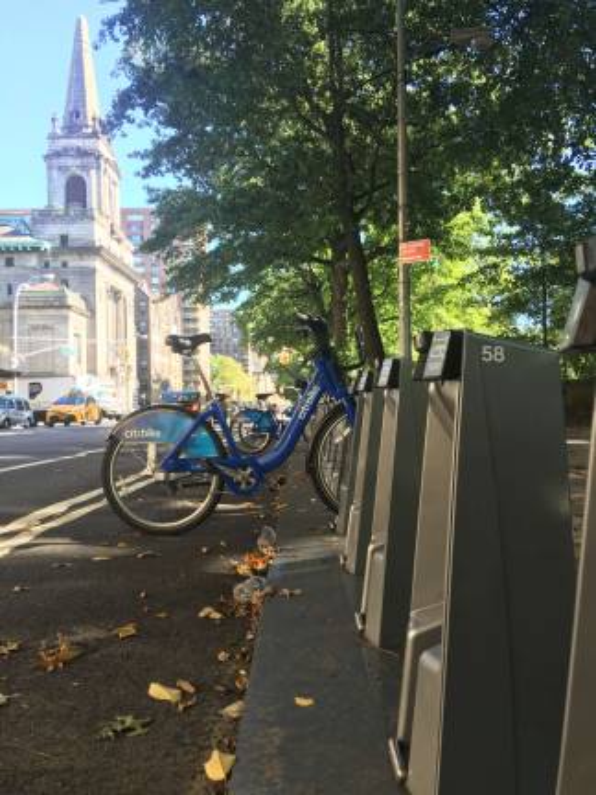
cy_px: 398
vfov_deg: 61.7
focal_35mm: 29
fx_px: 666
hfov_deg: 48.2
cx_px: 298
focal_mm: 4.15
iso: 25
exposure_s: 1/120
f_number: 2.2
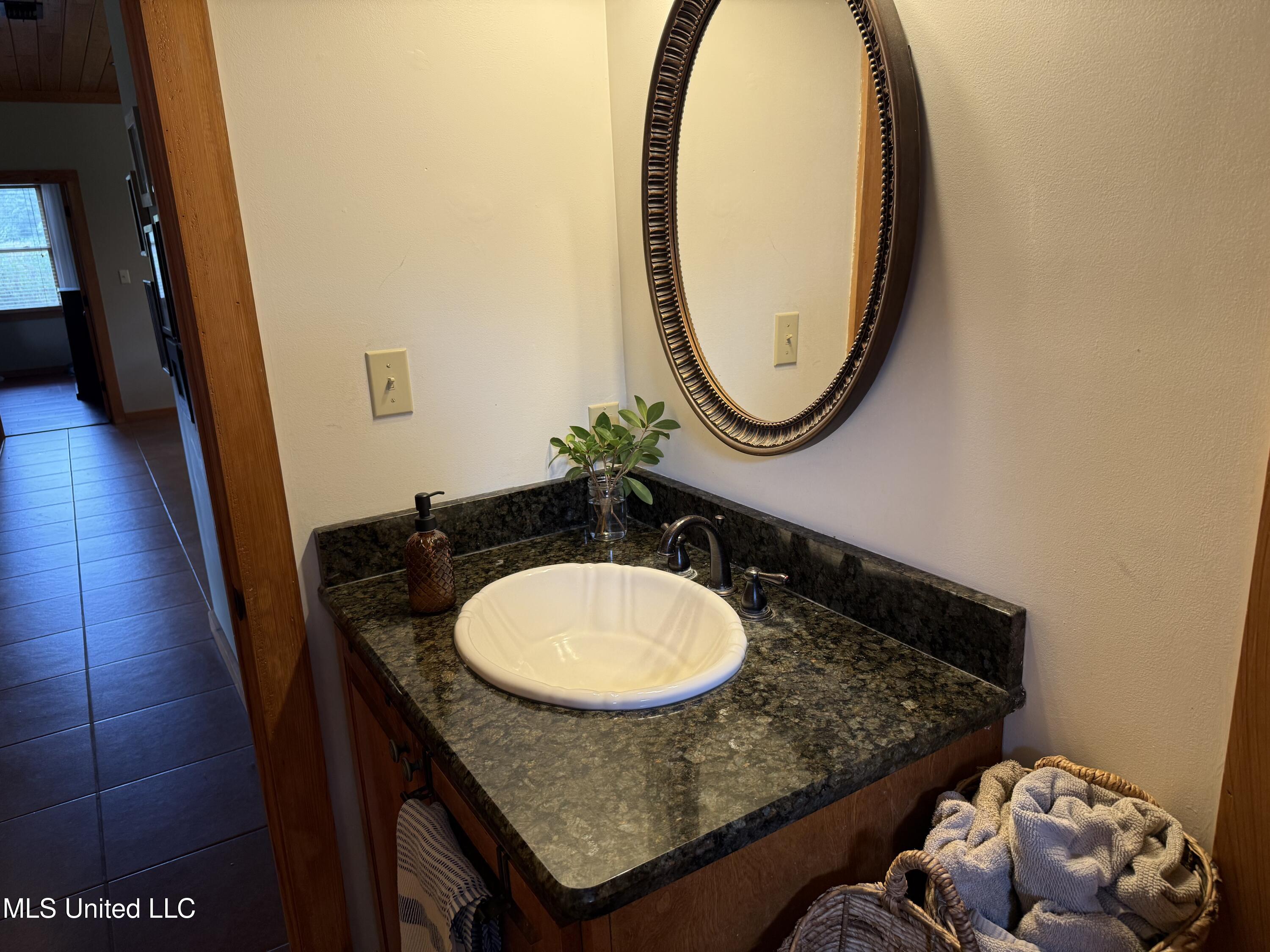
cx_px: 635
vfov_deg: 56.8
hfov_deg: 71.6
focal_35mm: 24
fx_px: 881
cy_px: 476
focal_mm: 6.76
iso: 125
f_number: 1.78
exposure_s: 1/120
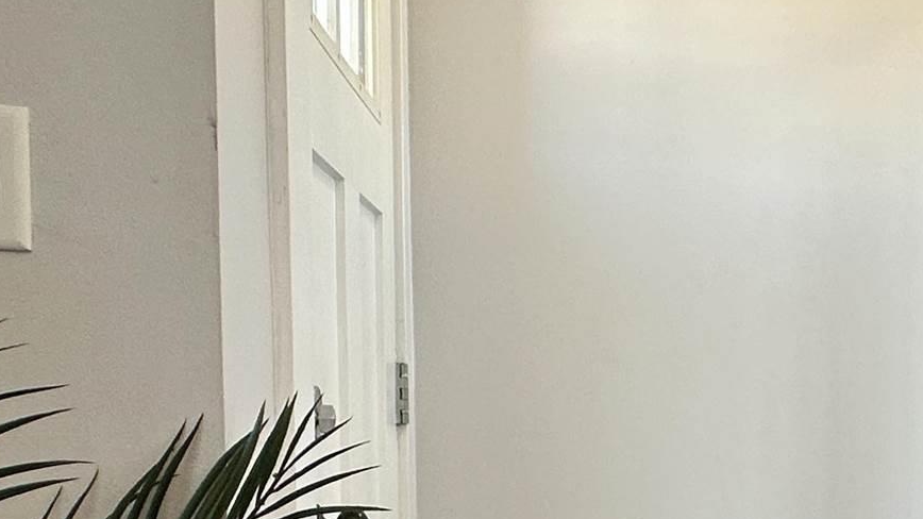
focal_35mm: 54
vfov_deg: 21.6
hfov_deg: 33.4
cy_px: 483
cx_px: 1026
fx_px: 1321
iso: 80
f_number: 2.2
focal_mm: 2.22
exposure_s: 1/120
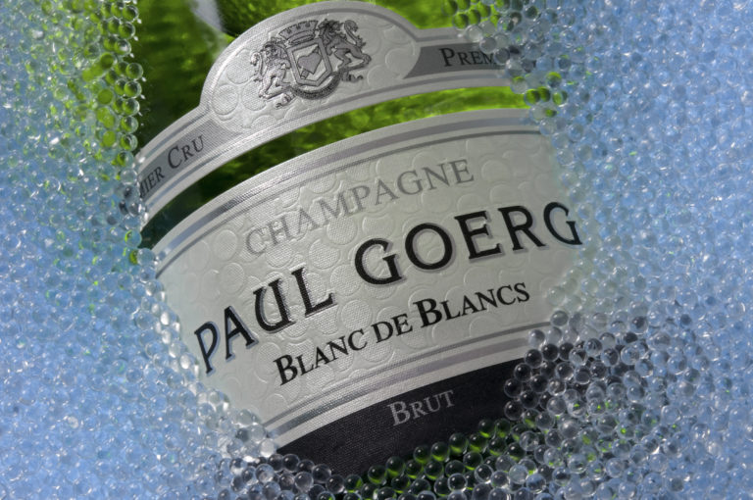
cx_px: 376
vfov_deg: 15.1
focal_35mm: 90
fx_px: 1880
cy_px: 250
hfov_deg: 22.6
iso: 200
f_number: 32
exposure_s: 1/125
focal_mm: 60
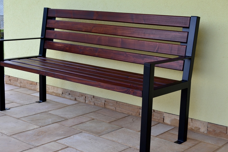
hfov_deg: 33.4
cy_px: 81
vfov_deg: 22.6
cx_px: 105
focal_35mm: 60
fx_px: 380
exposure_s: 1/125
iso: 400
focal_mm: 32
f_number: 5.6
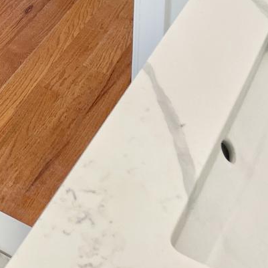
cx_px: -68
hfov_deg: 18.5
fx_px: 771
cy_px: -227
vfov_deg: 16.3
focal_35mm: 88
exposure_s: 1/120
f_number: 1.6
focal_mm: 4.2
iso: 64
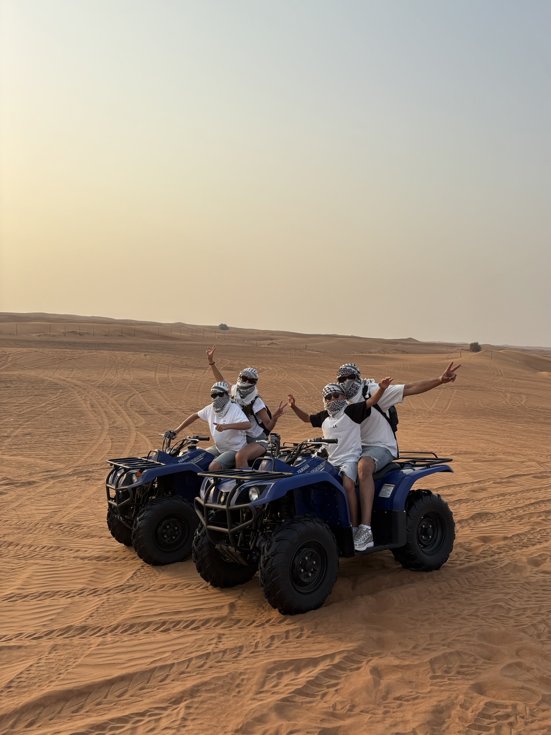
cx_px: 276
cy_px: 368
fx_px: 552
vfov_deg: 67.3
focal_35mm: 26
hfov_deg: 53.1
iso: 50
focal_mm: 5.96
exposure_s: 1/1953
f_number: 1.6
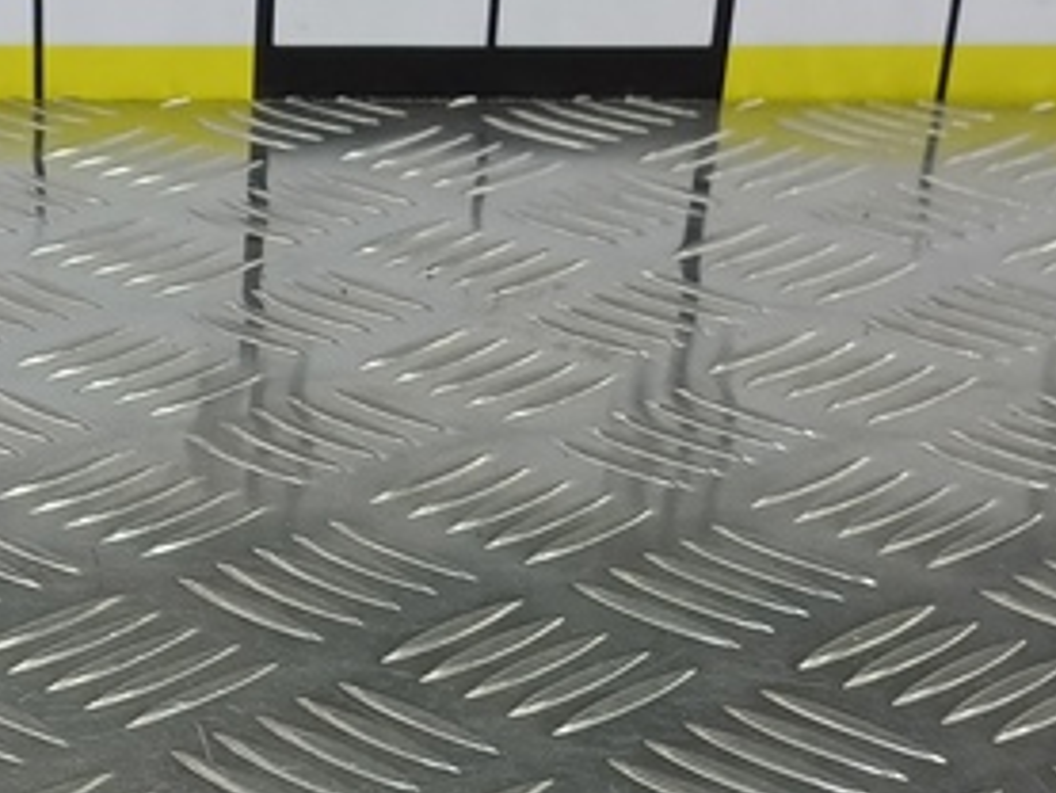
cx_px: -8
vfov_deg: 15.8
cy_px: 1220
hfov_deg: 22.1
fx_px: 2594
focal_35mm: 85
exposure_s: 1/50
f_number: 1.6
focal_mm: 4.11
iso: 99
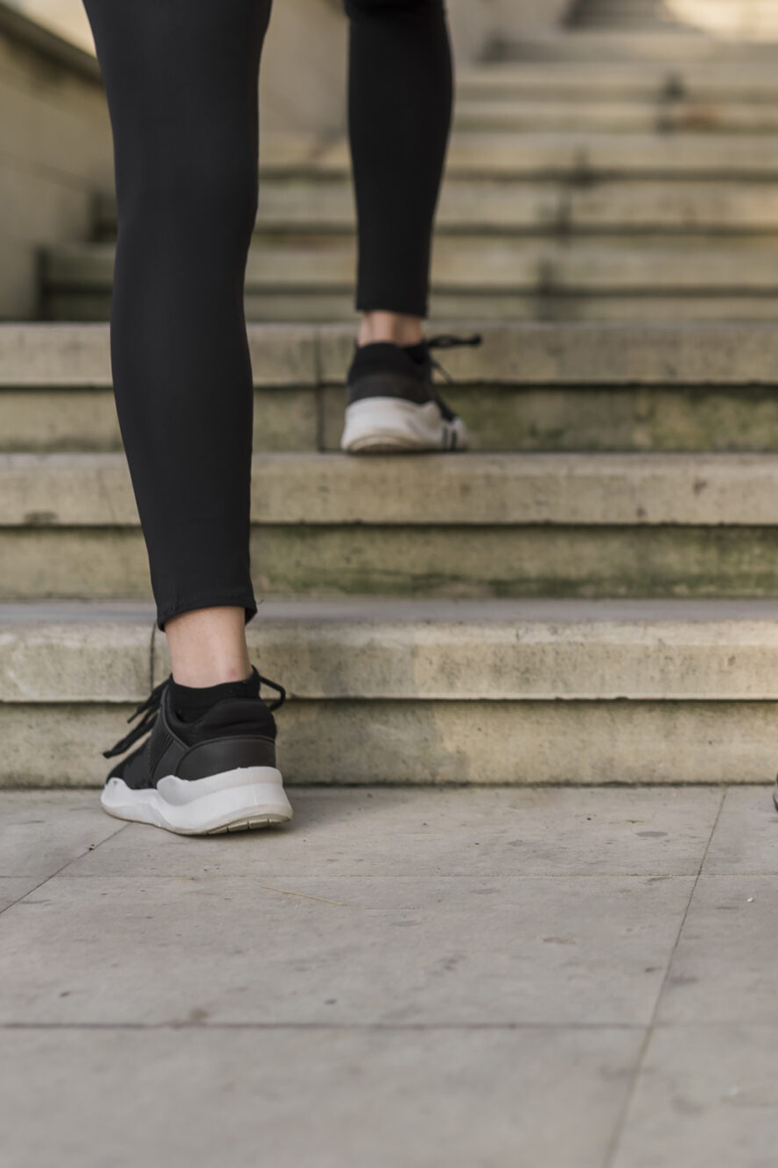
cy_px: 466
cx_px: 981
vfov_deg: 21.2
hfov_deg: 13.8
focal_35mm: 96
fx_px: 3113
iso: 100
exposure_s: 1/400
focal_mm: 50
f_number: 2.8
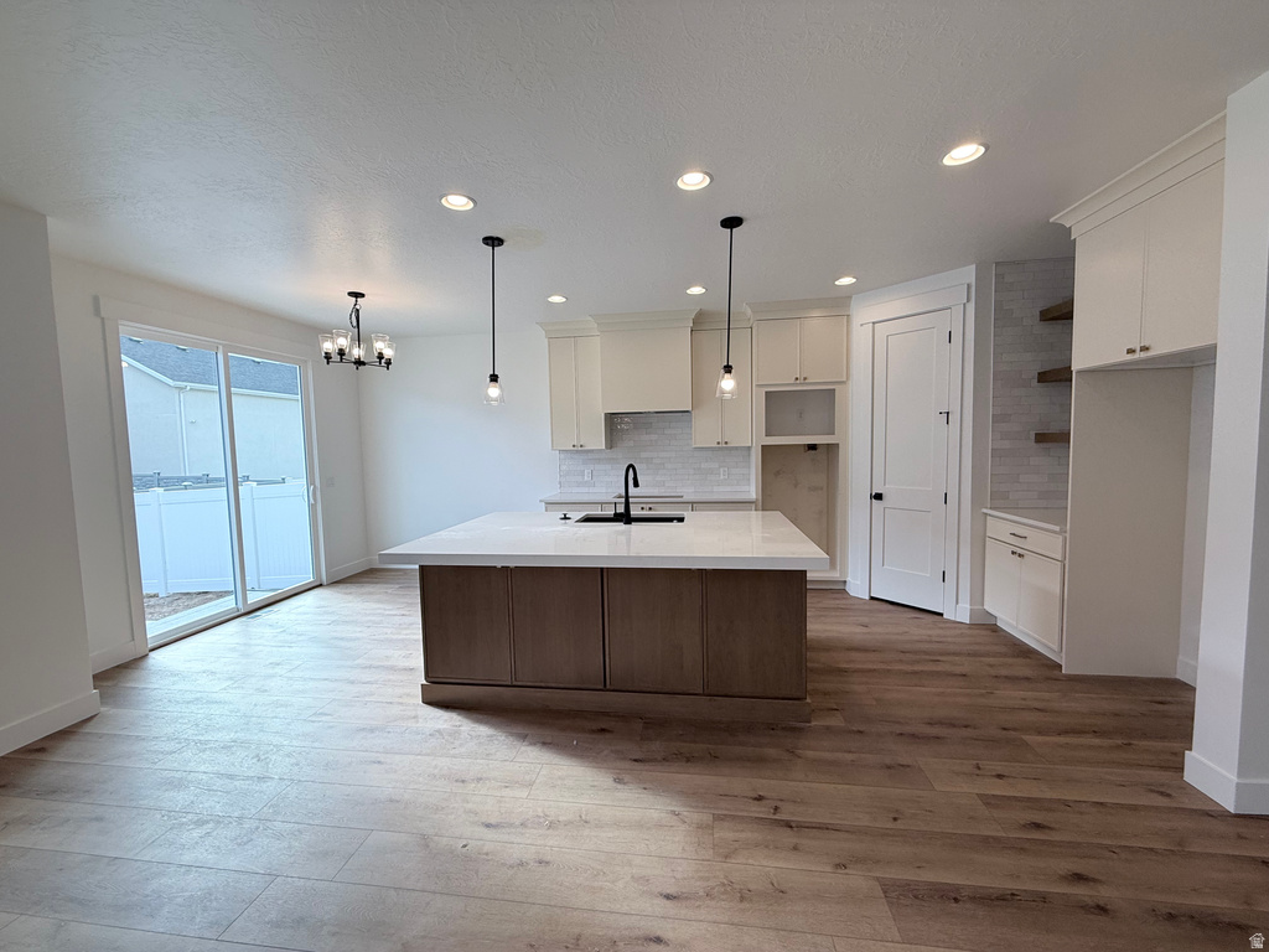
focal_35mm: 14
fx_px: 513
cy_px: 476
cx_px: 634
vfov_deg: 85.7
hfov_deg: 102.1
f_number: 2.2
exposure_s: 1/183
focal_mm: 2.22
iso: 64
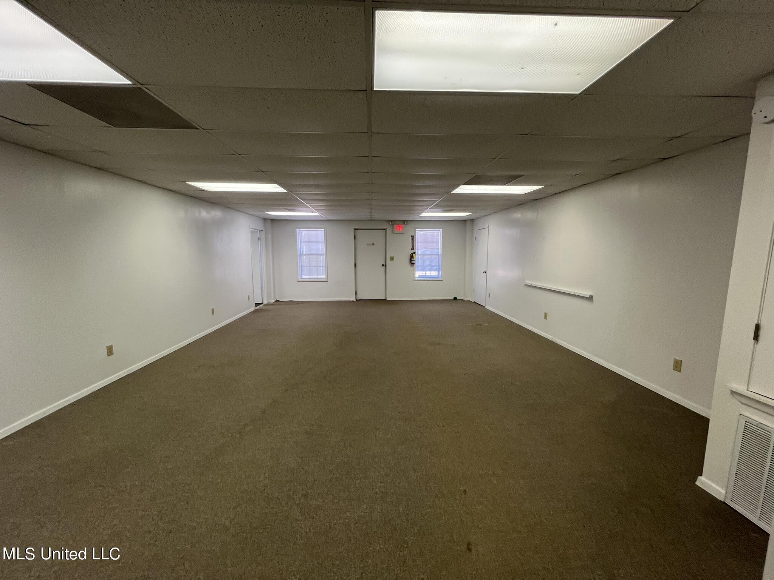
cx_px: 387
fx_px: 291
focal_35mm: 13
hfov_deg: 106.2
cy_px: 290
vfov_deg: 89.9
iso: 200
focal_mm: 1.57
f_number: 1.8
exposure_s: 1/120
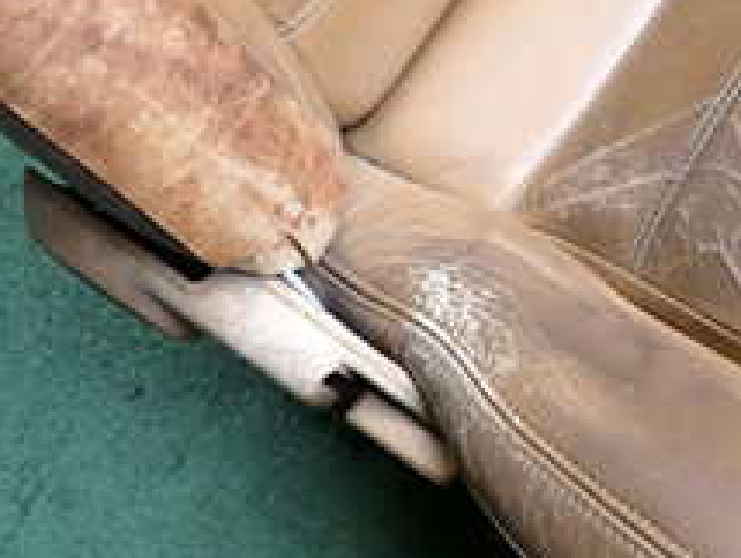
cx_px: 509
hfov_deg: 27.5
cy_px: 298
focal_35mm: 70
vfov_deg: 21.0
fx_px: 1500
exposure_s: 1/125
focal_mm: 4.5
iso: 100
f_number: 2
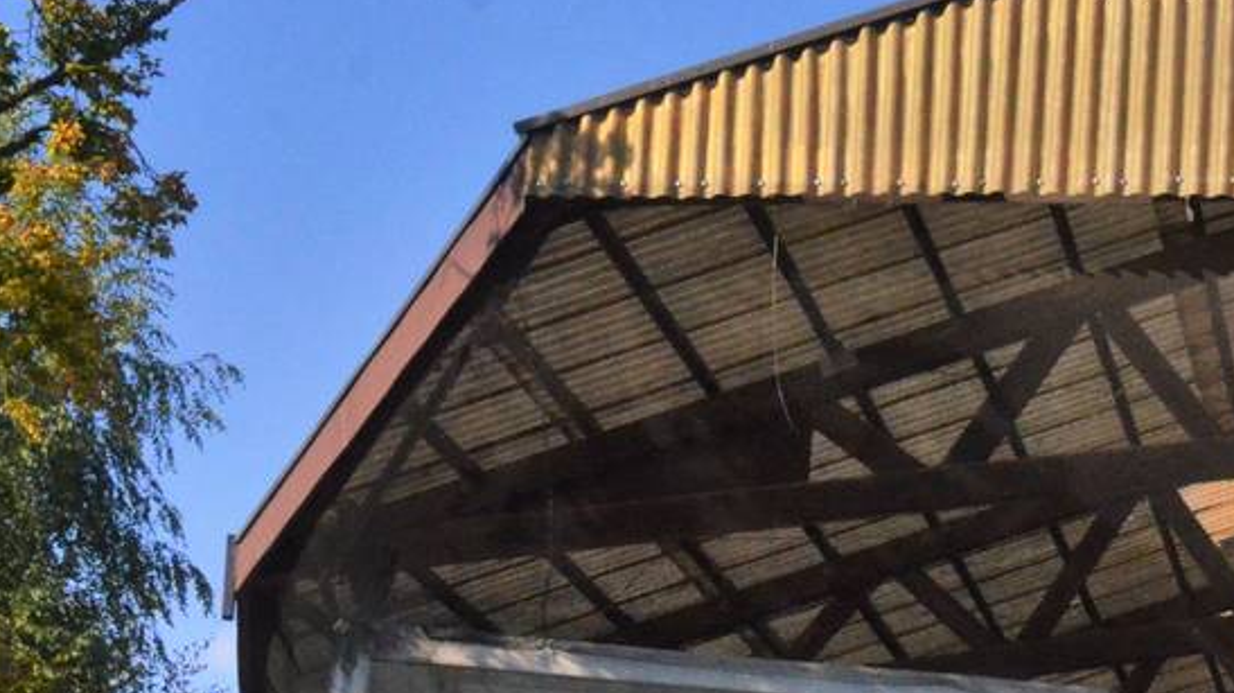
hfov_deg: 19.6
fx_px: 3303
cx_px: 1581
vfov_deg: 11.7
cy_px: 822
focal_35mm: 101
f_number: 14
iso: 2500
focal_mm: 22
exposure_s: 1/800
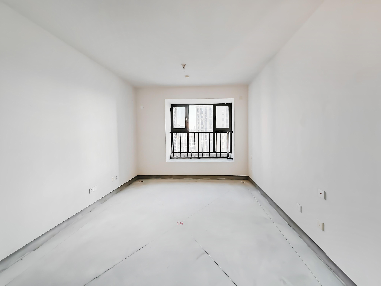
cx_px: 190
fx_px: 143
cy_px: 143
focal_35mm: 13
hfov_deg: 106.2
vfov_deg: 89.9
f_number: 2
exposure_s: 1/50
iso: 320
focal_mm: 1.82
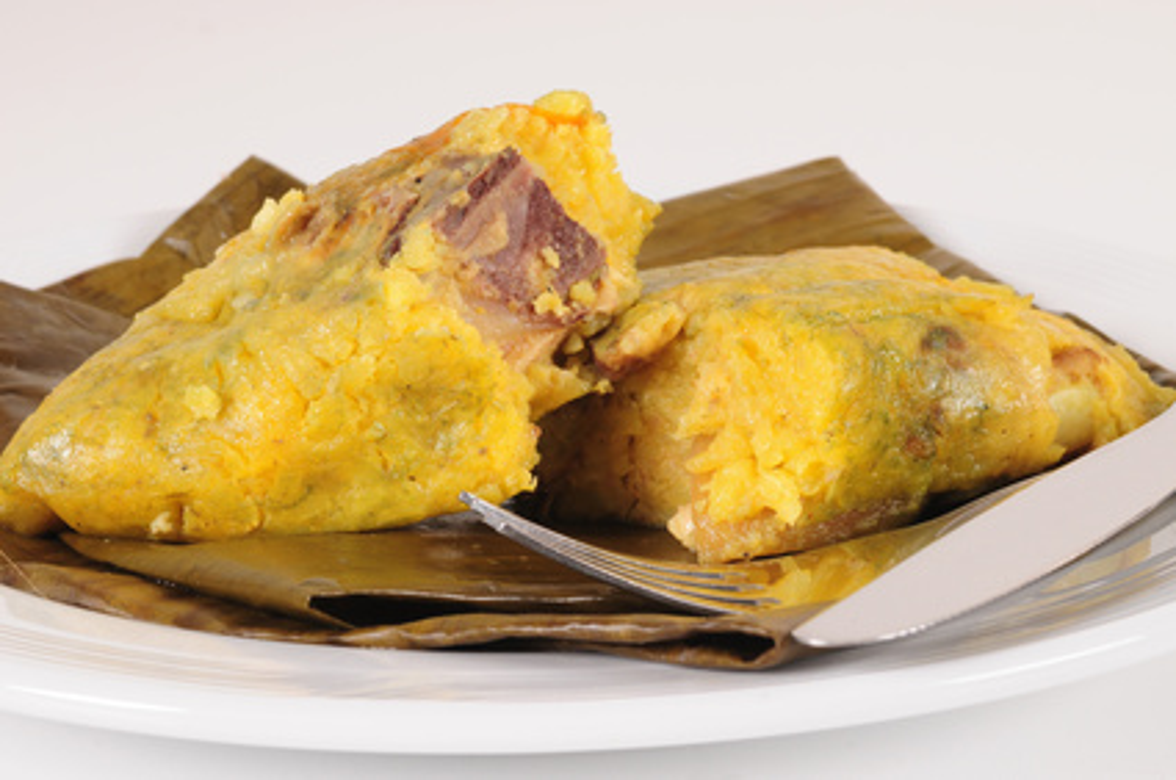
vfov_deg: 13.0
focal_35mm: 105
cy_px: 390
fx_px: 3425
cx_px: 588
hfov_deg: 19.5
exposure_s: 1/125
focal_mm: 70
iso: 200
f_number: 18
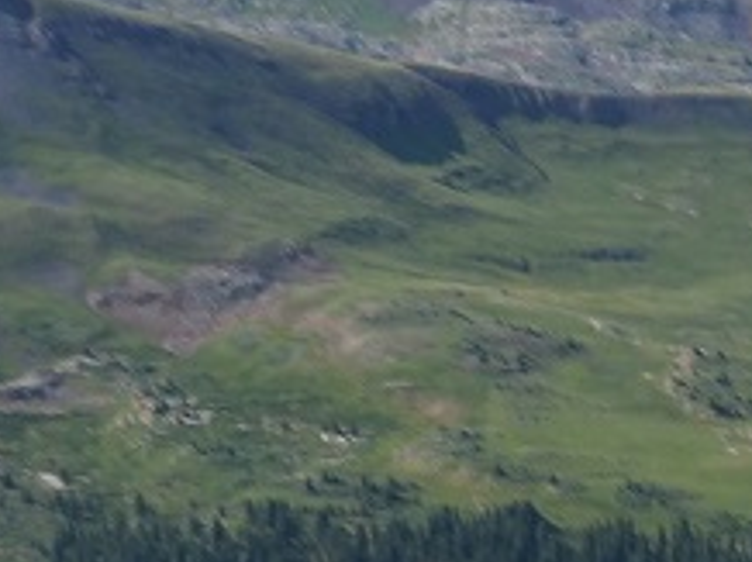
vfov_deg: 5.8
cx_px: 2239
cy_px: 47
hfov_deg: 7.0
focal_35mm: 254
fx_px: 5512
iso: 200
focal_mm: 24
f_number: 7.1
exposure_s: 1/200
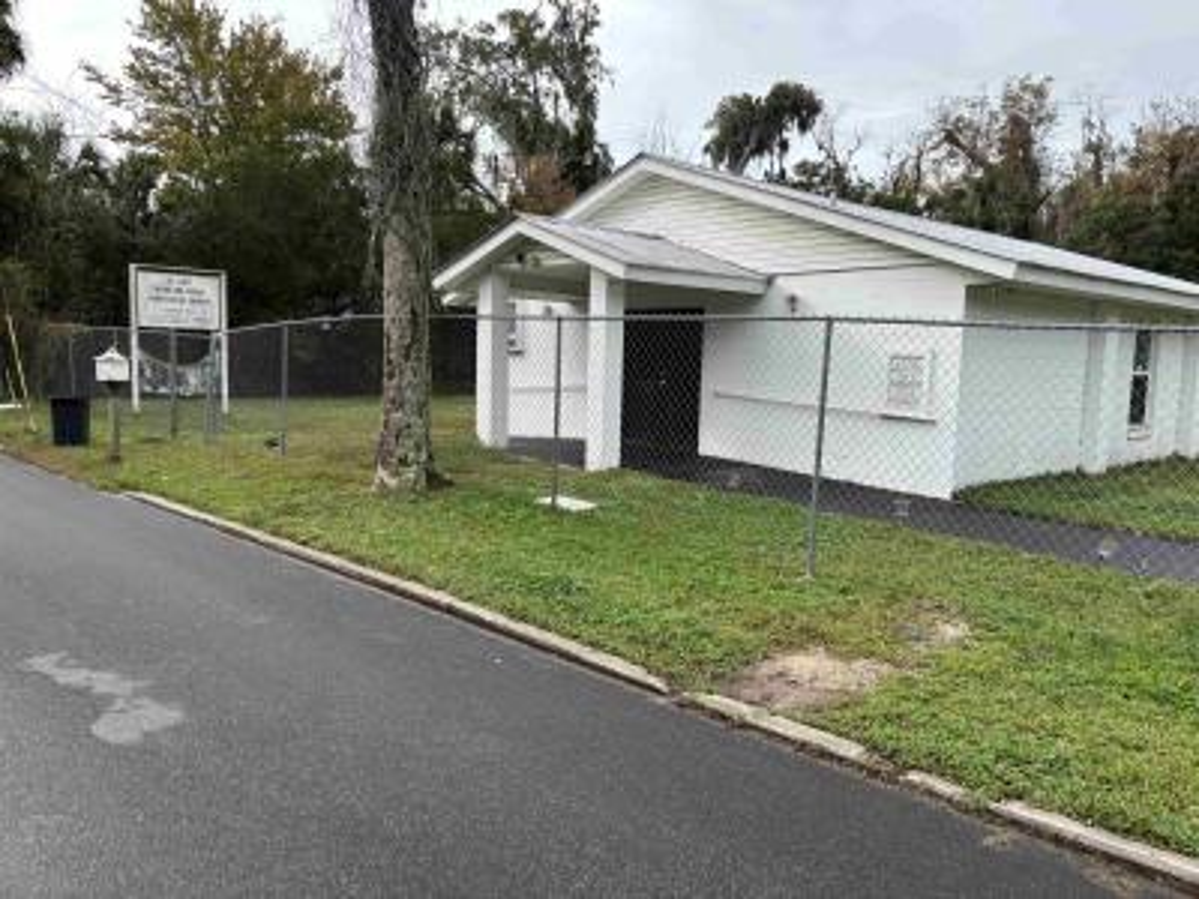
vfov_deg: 53.1
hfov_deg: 67.3
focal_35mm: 26
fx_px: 901
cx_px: 600
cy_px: 450
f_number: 1.6
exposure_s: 1/1058
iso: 50
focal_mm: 5.96
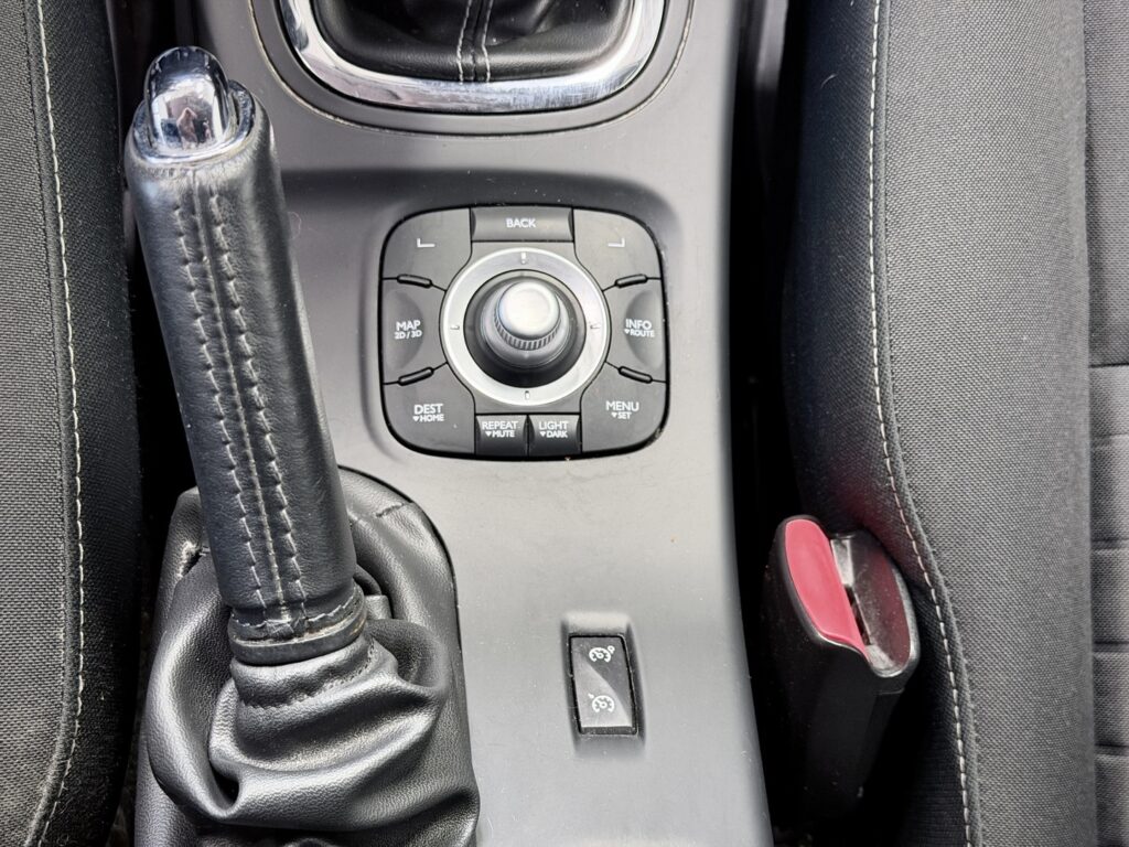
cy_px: 424
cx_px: 564
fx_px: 1566
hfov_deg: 39.7
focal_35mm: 48
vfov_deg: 30.3
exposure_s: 1/25
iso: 400
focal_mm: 6.76
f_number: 1.78
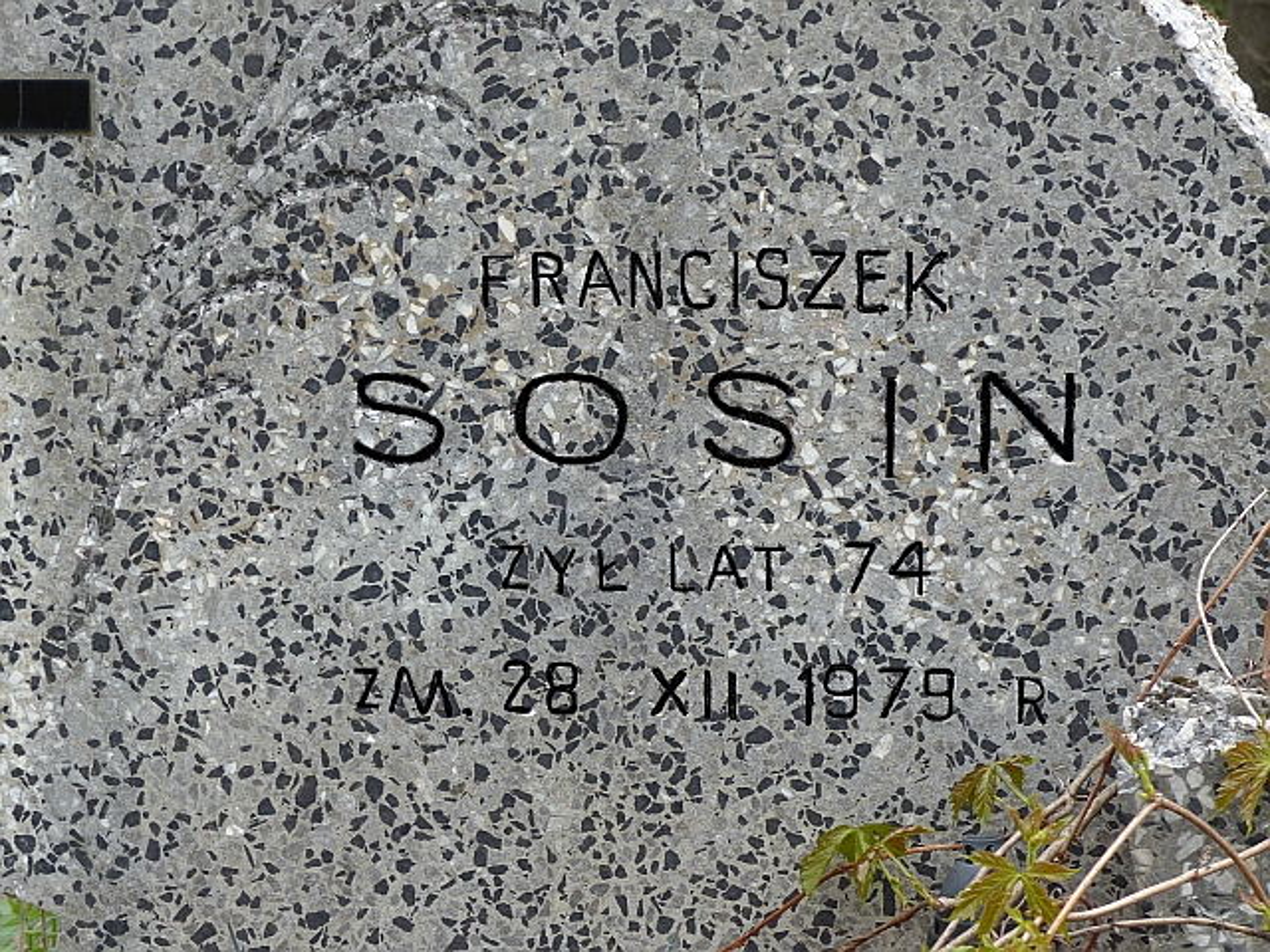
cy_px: 476
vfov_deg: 12.0
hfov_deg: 15.9
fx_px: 4549
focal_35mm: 124
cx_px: 635
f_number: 4
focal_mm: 22.2
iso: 100
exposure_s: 1/200
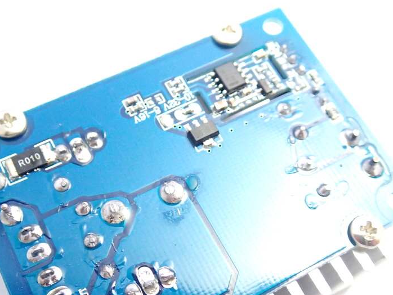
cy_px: 201
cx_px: 191
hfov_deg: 42.9
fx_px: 500
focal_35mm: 44
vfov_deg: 32.6
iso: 800
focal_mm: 5.5
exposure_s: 1/30
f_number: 2.3
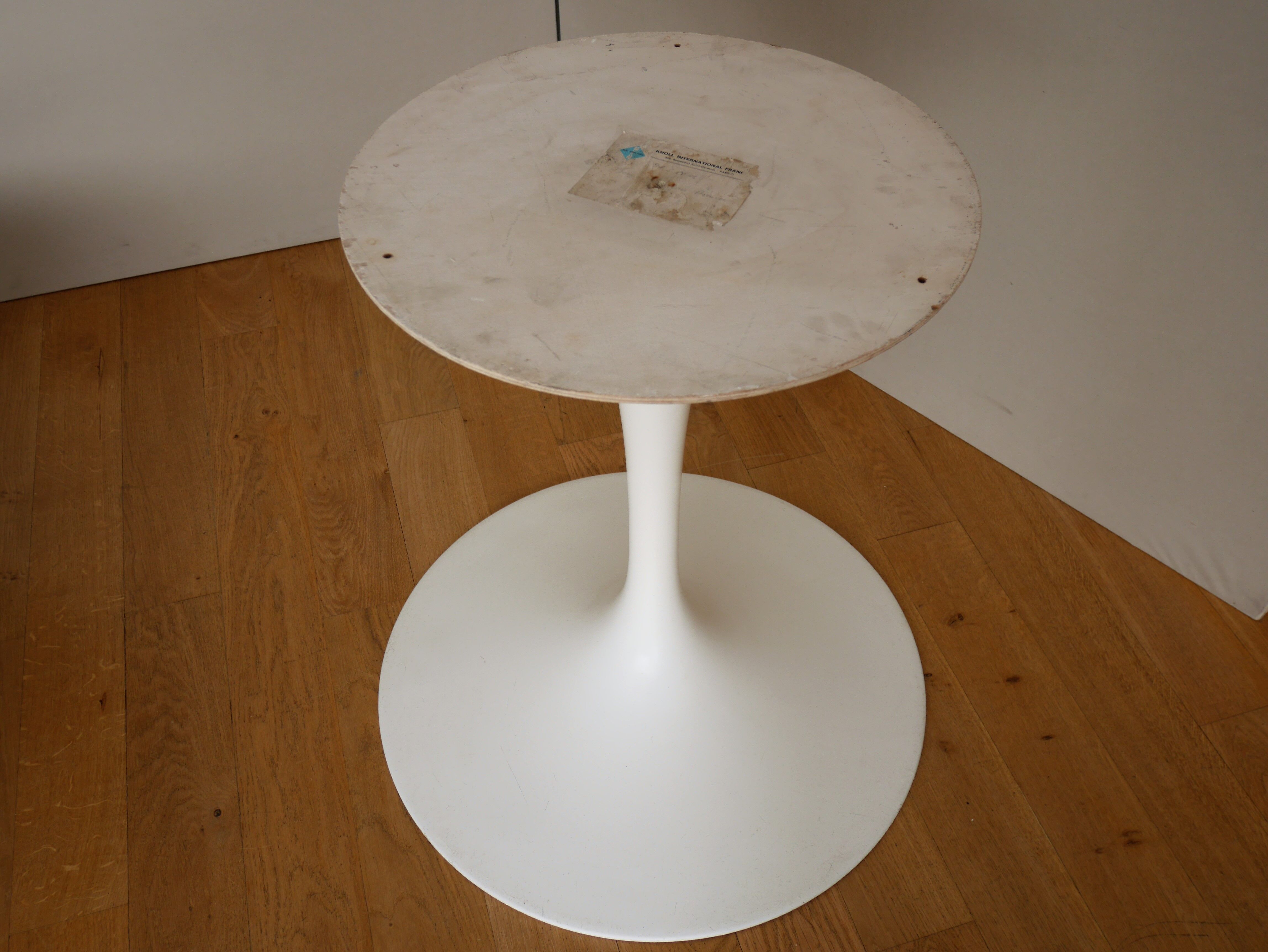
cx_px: 634
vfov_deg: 44.2
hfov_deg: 56.8
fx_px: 1173
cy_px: 476
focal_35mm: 32
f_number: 3.9
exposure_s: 1/80
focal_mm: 16
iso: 200
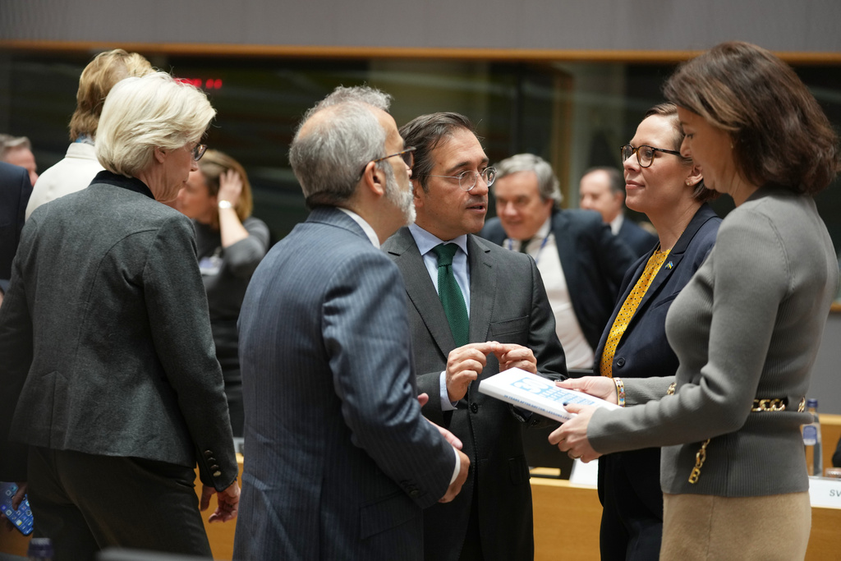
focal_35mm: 84
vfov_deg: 16.3
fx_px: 1962
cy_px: 280
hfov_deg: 24.2
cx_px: 420
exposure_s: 1/320
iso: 1600
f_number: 2.8
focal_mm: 84
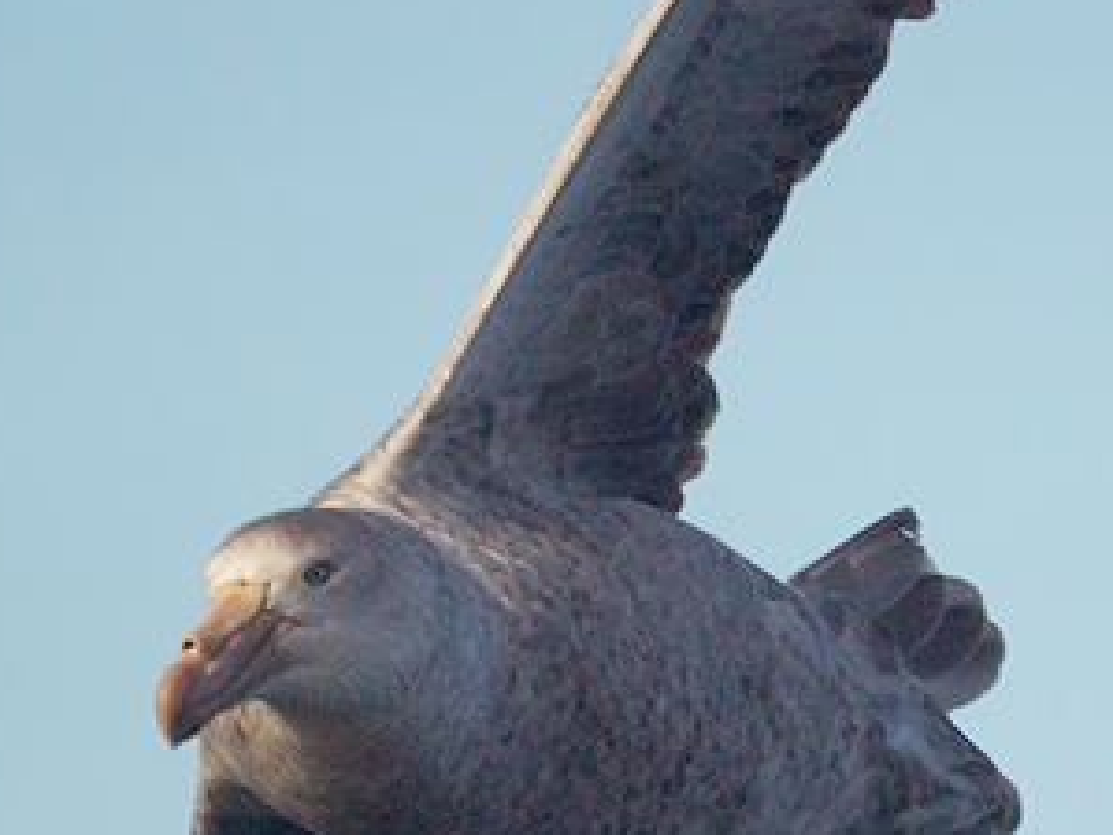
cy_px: 622
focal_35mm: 2407
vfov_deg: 0.6
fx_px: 77392
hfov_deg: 0.8
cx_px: -100
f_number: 8
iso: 640
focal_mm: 500
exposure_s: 1/4000
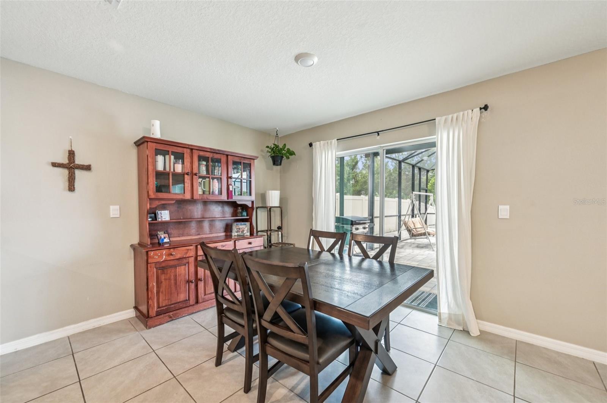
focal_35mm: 14
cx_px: 304
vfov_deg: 81.1
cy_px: 202
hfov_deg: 104.3
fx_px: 236
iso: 400
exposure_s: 1/30
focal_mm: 14
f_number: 8
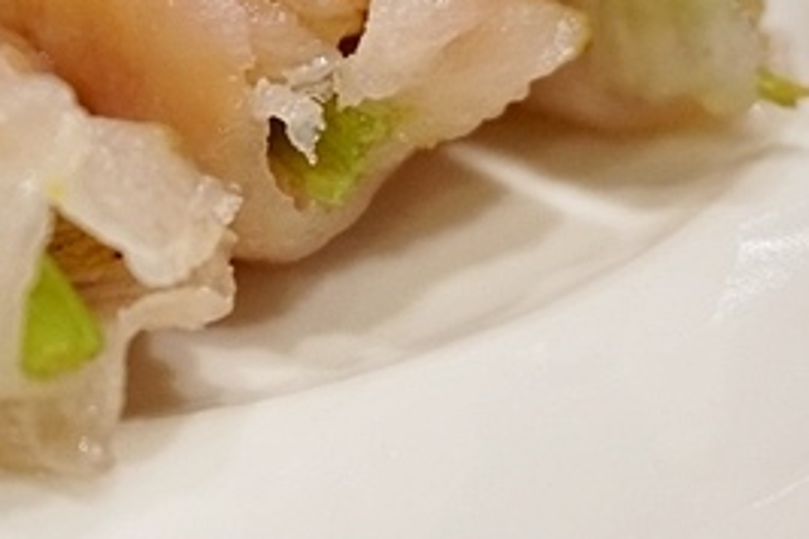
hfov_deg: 19.9
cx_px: 109
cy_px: 47
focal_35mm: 101
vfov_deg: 13.4
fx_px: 2273
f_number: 4.5
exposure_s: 1/60
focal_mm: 29
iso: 1600
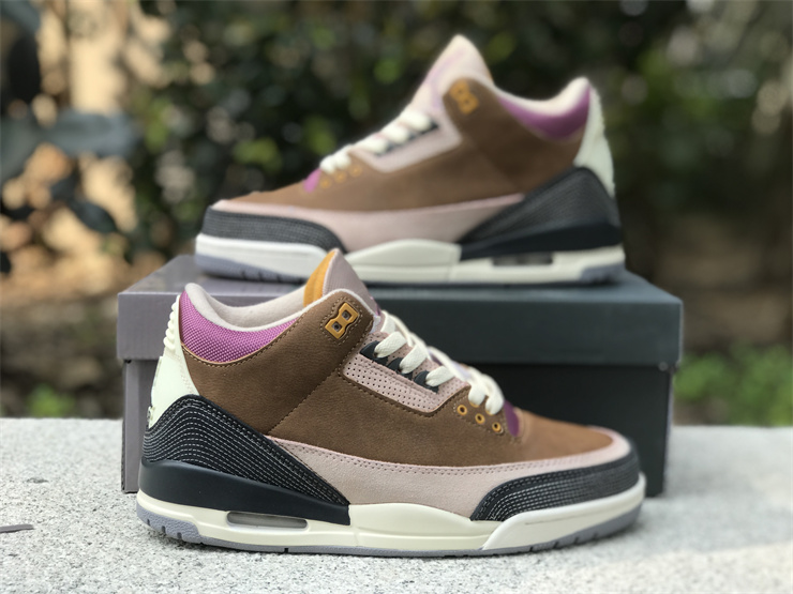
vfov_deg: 25.7
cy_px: 297
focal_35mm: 57
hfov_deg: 33.8
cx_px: 396
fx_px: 1306
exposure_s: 1/267
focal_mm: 6.6
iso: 20
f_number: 2.8
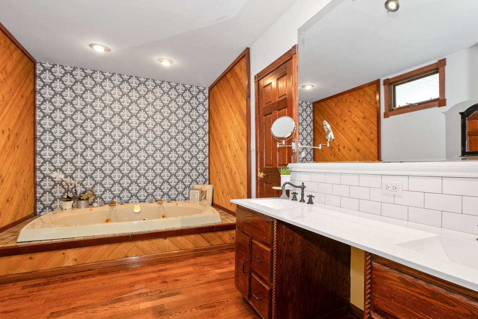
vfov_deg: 70.5
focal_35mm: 17
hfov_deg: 93.0
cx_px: 262
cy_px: 160
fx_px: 226
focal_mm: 10
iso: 250
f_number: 7.1
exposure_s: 1/8
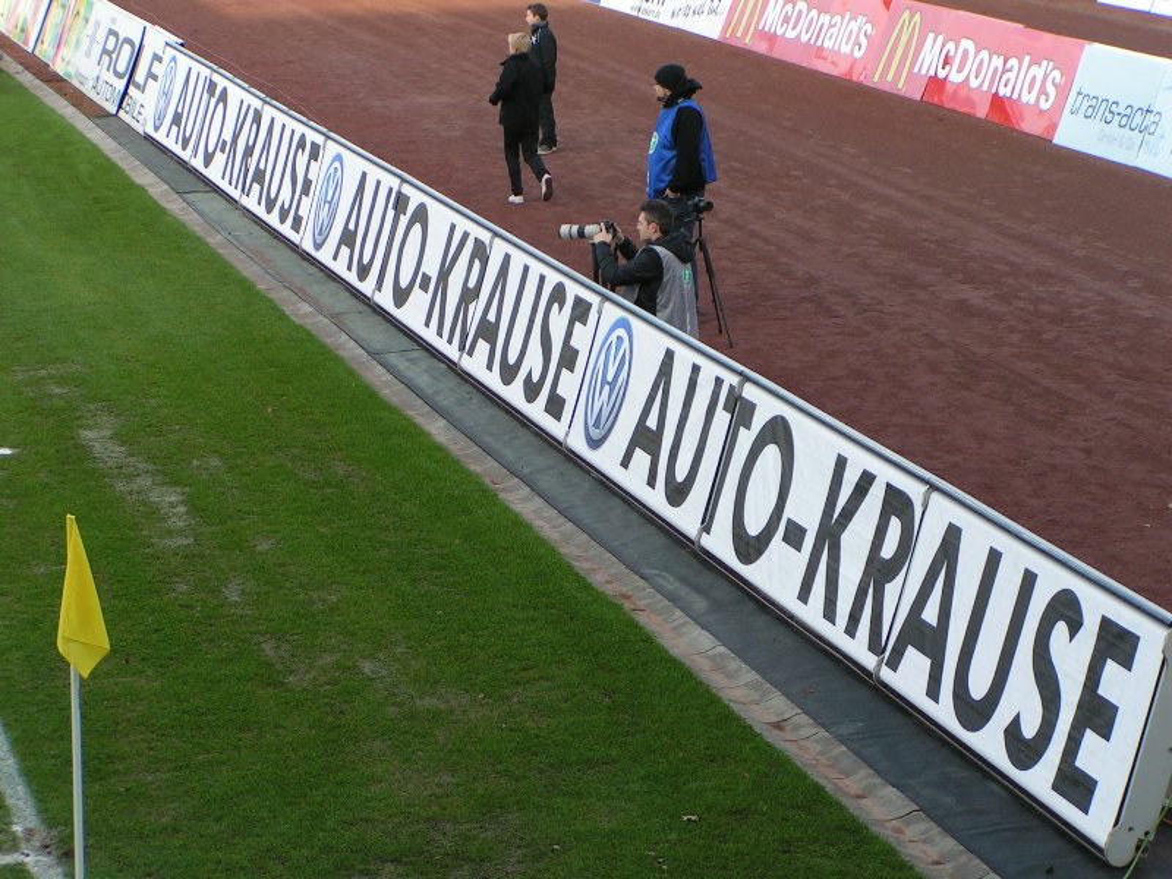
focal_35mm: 114
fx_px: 3860
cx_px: 586
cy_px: 440
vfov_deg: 13.0
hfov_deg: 17.3
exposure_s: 1/160
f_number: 4.5
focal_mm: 17.4
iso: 50
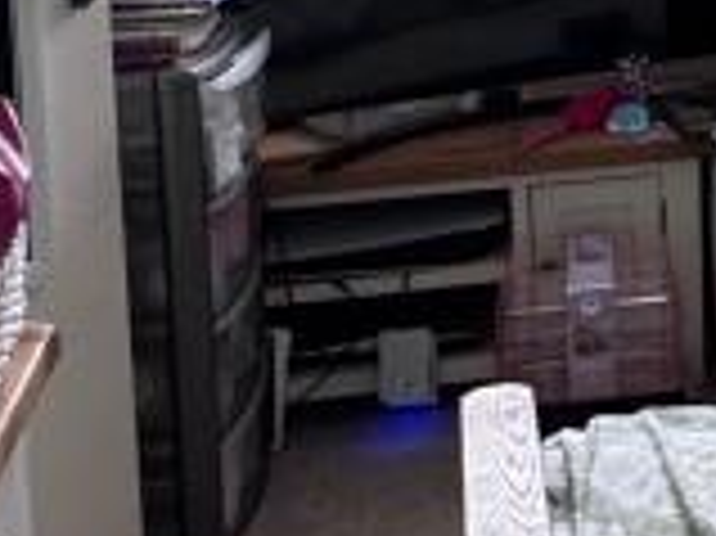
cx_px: 1171
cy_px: -198
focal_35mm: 90
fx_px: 1860
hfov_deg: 18.4
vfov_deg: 15.5
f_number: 2.2
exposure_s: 1/65
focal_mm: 2.22
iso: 320
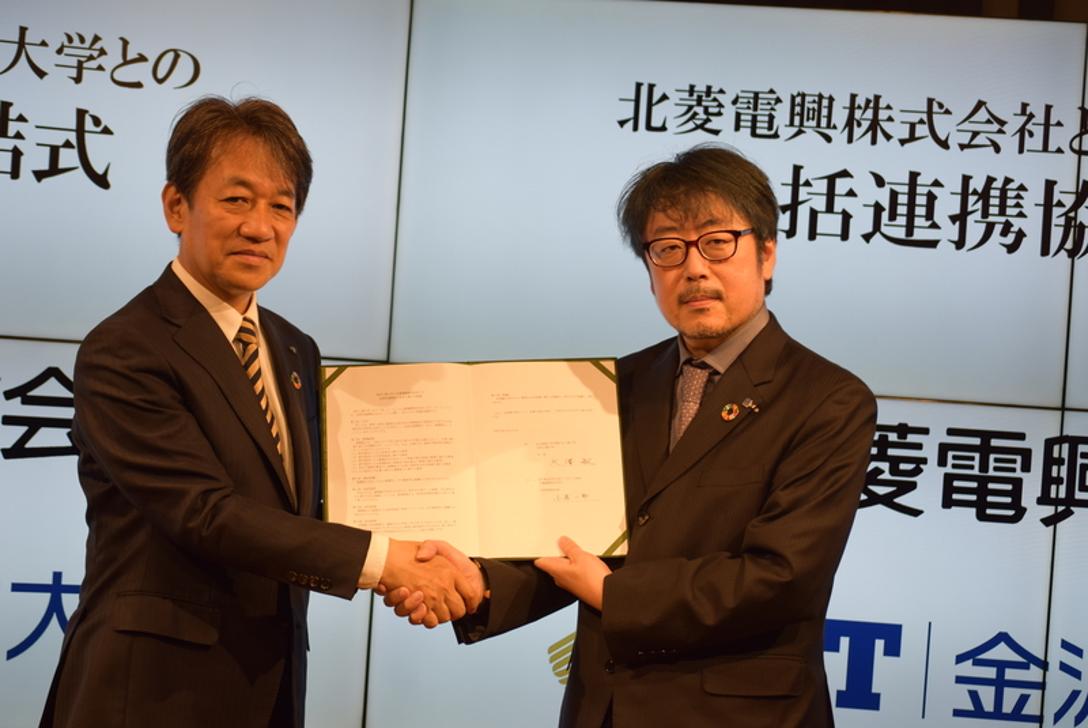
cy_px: 364
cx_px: 544
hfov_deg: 22.6
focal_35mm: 90
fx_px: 2722
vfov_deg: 15.2
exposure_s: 1/160
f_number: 6.3
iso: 400
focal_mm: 60
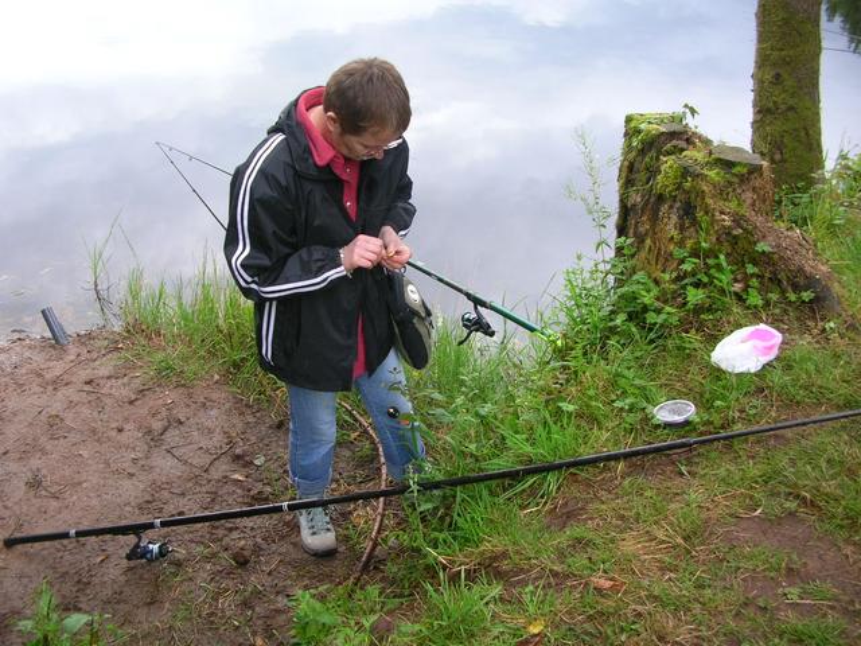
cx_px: 430
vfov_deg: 40.7
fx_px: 871
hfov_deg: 52.6
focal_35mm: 35
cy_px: 323
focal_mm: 5.8
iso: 50
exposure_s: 1/73
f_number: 2.8
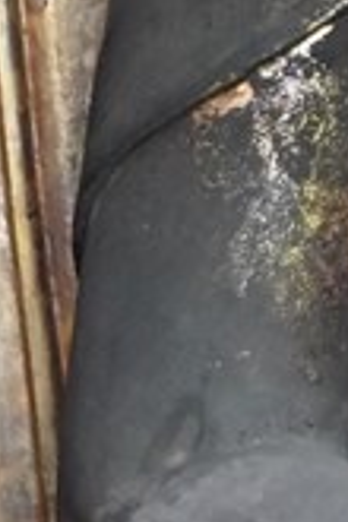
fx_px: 7961
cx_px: 963
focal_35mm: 549
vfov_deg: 3.7
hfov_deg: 2.5
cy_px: -433
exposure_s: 1/160
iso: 4000
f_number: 4.5
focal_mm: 59
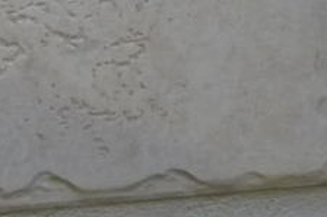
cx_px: -72
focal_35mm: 104
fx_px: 944
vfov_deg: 13.1
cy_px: 87
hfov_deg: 18.6
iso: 250
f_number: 3.3
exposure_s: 1/30
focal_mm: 4.7
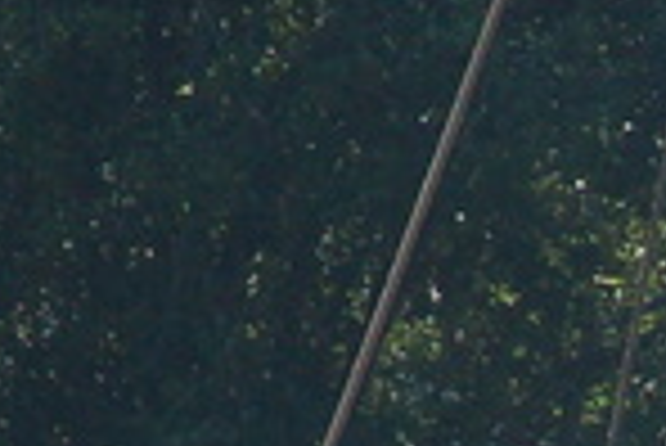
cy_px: 935
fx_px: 34499
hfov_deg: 1.1
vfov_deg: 0.7
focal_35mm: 1863
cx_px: 1386
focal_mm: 180
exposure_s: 1/500
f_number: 5.6
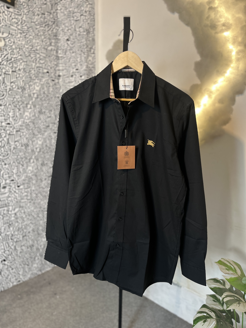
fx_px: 246
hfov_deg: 53.1
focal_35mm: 26
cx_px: 123
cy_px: 164
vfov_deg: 67.3
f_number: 1.6
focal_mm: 5.1
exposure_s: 1/50
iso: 200
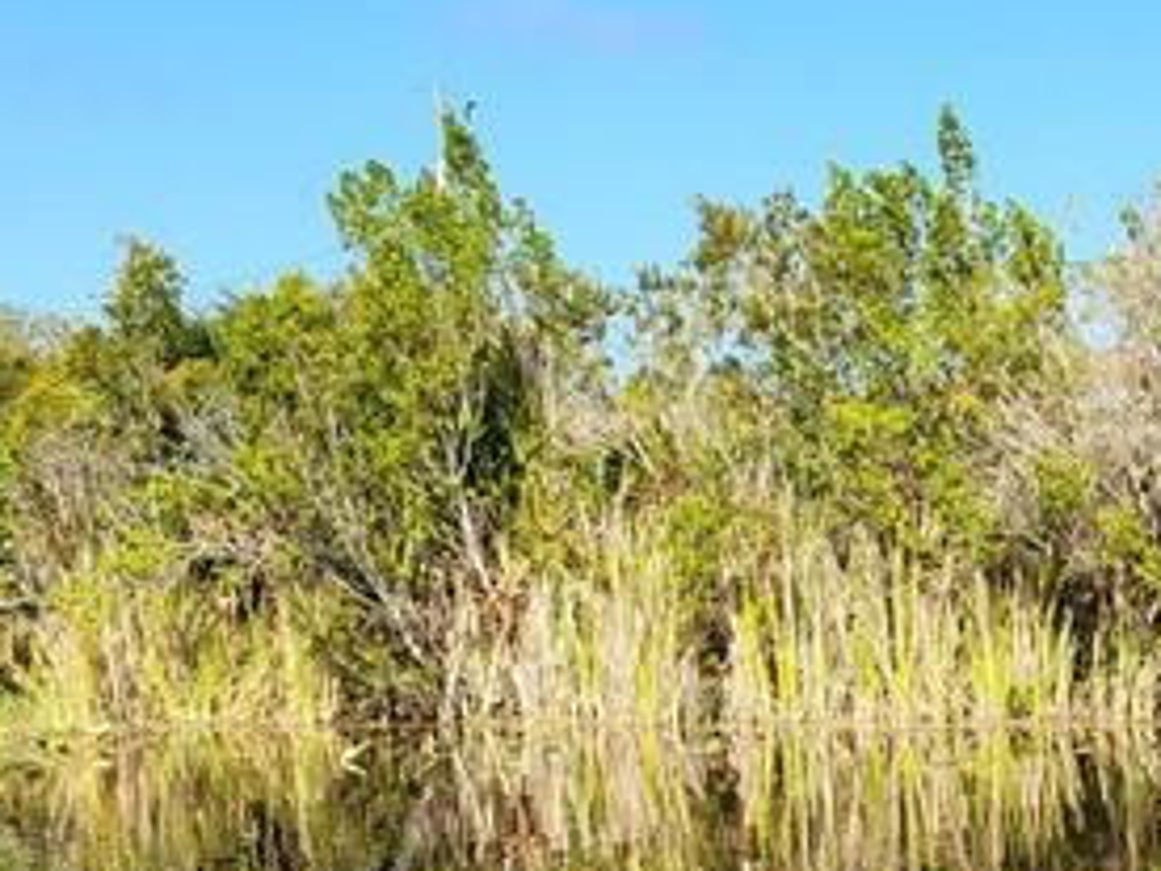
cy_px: 934
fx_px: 2985
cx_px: 1577
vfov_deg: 16.2
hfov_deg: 19.9
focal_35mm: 89
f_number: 1.8
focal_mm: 5
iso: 40
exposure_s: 1/1425
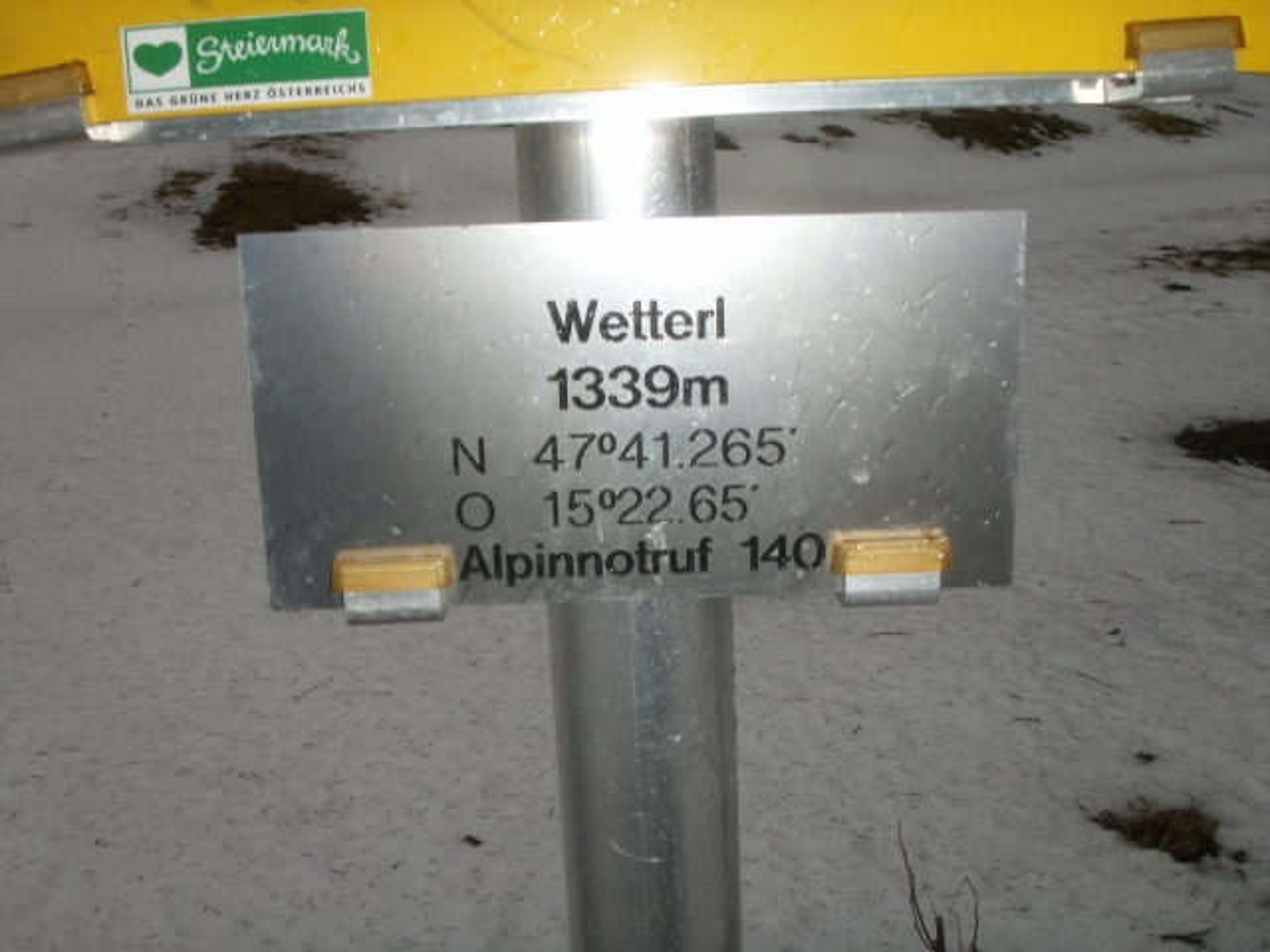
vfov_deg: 38.7
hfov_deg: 50.1
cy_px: 476
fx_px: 1357
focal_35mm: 37
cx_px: 635
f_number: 7.1
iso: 50
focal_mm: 7.7
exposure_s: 1/60
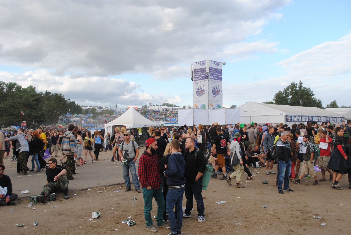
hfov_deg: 57.2
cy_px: 118
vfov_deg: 40.1
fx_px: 322
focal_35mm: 33
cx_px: 176
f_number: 6.3
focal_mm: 22
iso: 100
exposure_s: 1/160
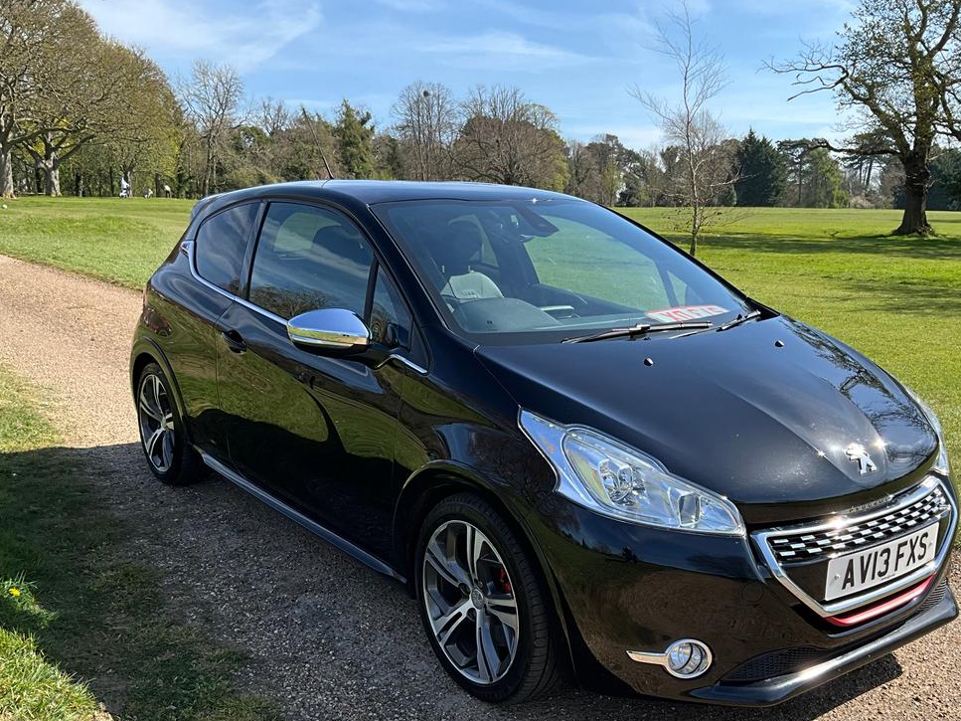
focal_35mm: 36
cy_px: 443
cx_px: 501
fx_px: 999
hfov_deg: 51.3
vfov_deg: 39.4
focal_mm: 3
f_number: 1.8
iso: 25
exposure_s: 1/759
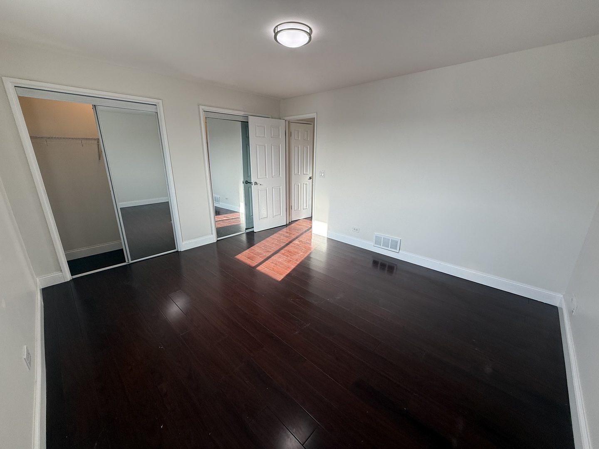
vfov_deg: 85.7
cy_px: 224
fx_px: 242
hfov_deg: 102.1
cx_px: 300
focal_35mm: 14
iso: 50
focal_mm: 2.22
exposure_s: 1/133
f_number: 2.2
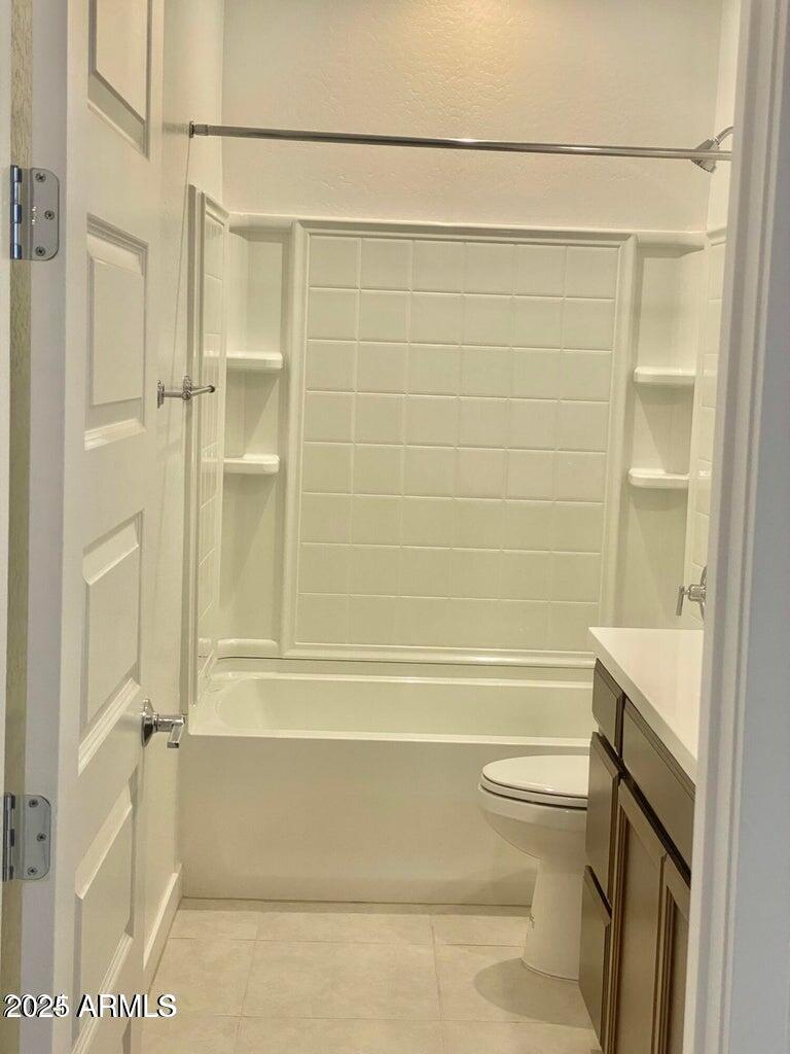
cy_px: 527
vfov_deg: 36.8
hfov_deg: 28.0
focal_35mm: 52
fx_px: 1582
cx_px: 395
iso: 80
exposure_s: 1/60
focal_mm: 6
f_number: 2
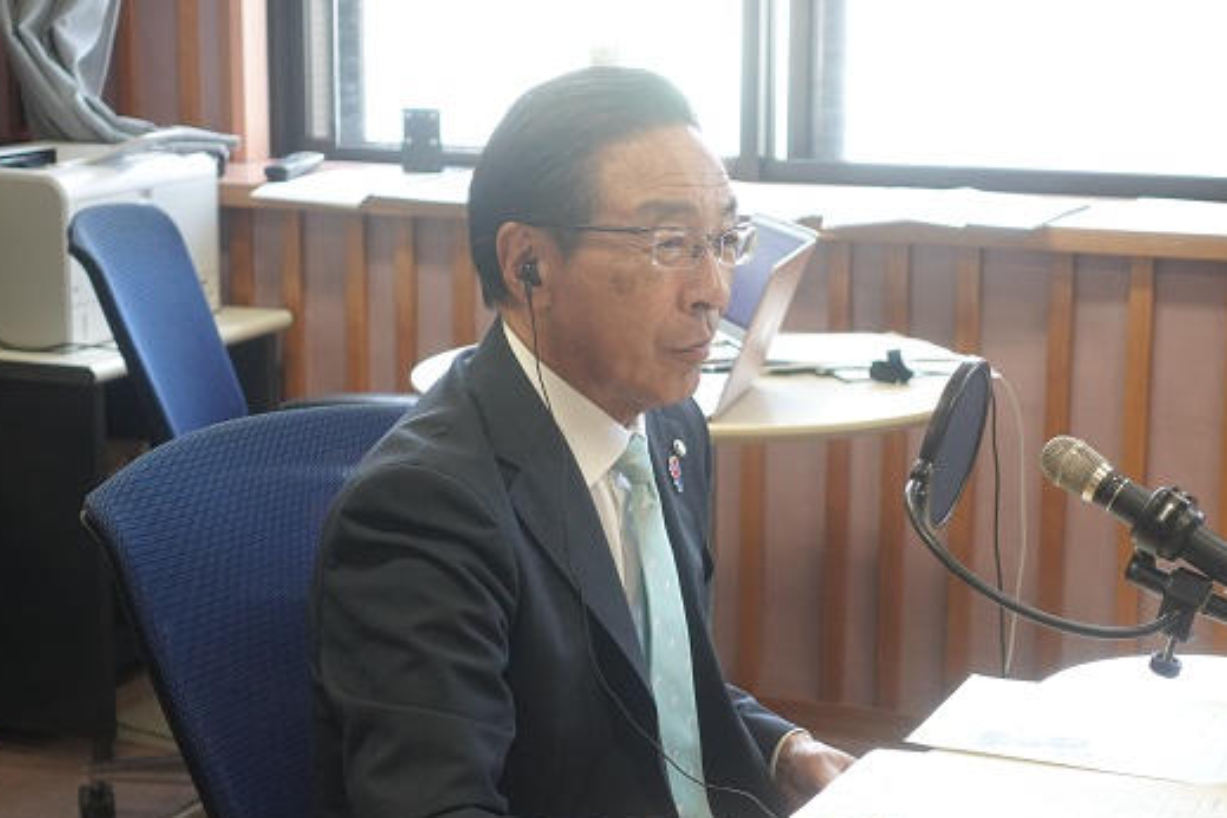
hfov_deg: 25.1
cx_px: 636
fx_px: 2761
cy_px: 435
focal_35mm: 81
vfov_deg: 16.9
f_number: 2.8
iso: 500
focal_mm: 25.7
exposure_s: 1/125
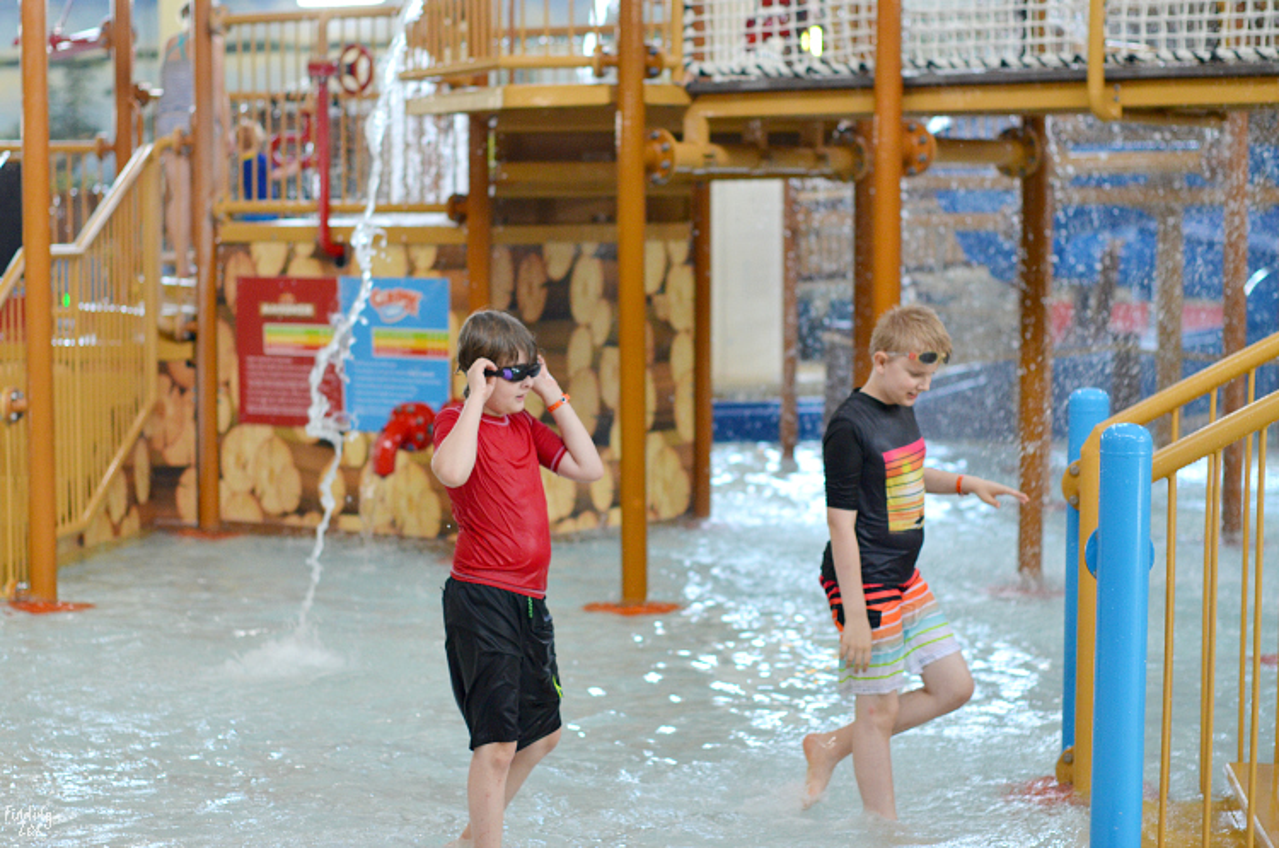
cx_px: 640
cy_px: 424
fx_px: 2659
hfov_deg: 27.0
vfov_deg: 18.1
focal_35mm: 75
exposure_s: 1/500
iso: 1000
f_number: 2
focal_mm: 50
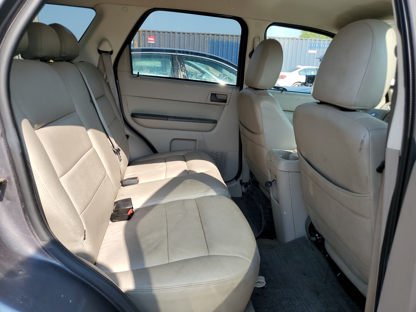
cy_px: 156
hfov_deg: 67.3
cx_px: 208
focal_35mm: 26
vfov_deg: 53.1
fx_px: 312
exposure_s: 1/909
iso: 50
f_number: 1.5
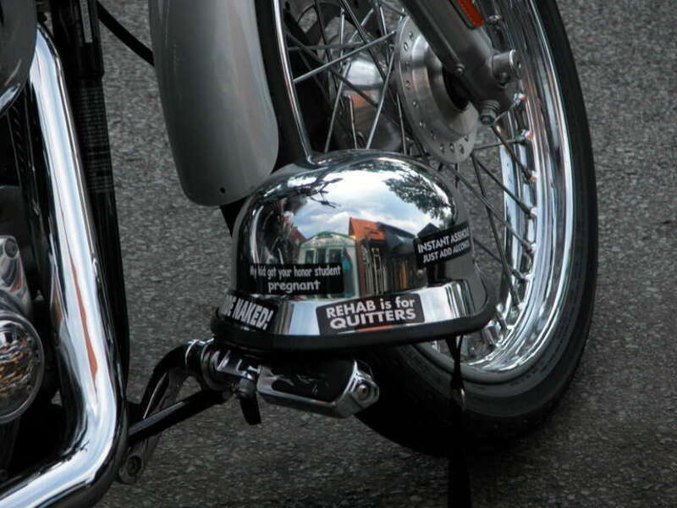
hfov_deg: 8.9
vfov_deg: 6.7
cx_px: 338
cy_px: 254
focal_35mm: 223
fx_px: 4361
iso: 100
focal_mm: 56.7
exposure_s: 1/500
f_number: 4.1
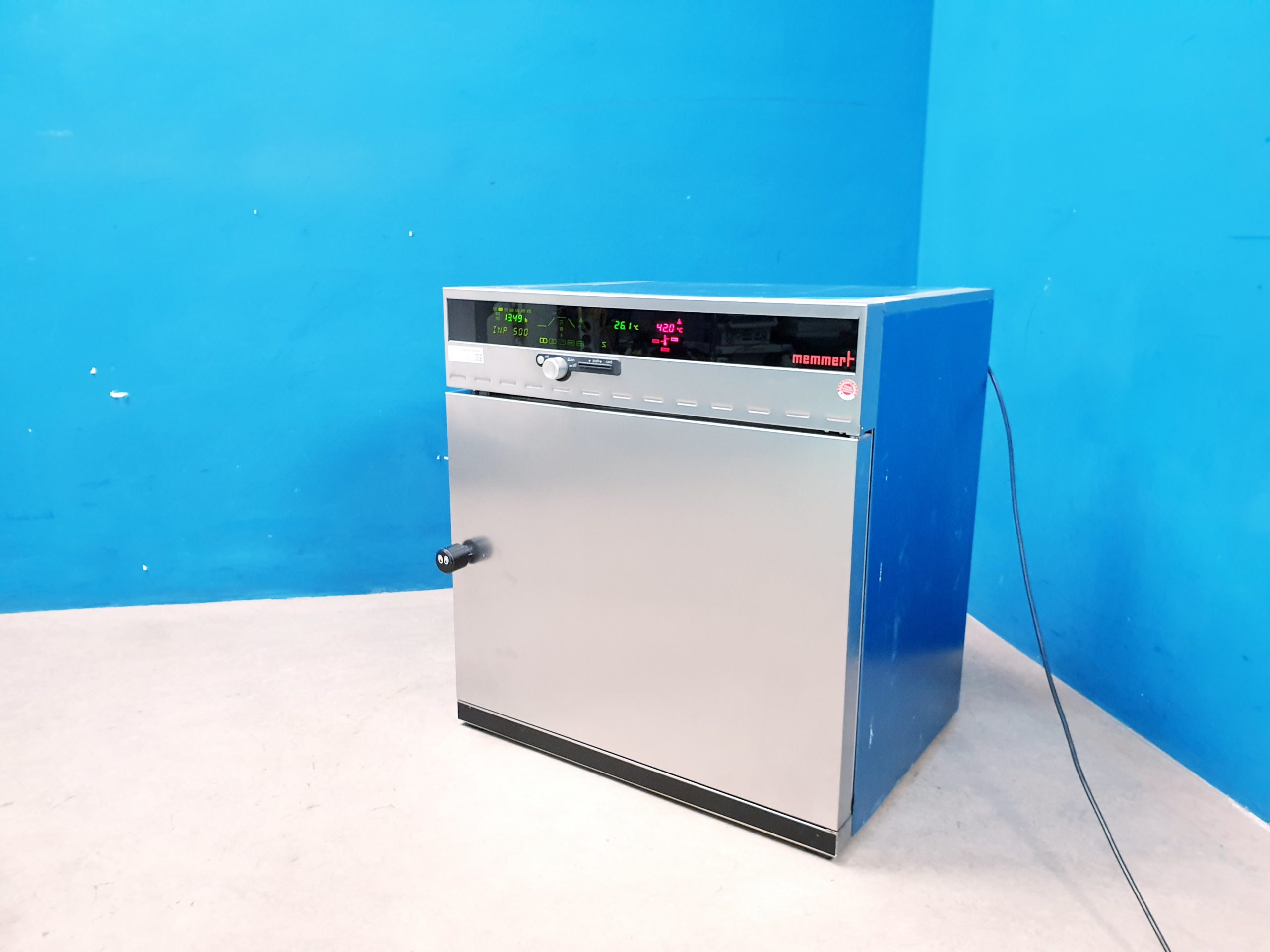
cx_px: 635
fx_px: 954
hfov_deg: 67.3
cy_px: 476
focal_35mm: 26
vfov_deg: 53.1
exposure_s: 1/33
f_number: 2.4
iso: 320
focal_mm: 4.3
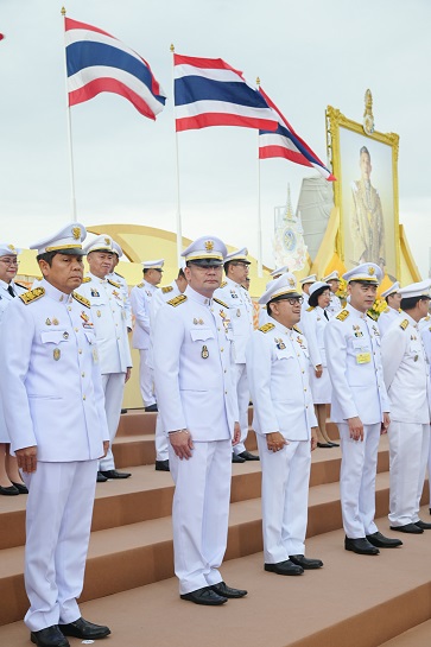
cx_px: 216
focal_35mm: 48
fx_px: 862
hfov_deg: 28.1
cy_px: 324
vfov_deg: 41.1
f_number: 8
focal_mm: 48
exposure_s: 1/80
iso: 200
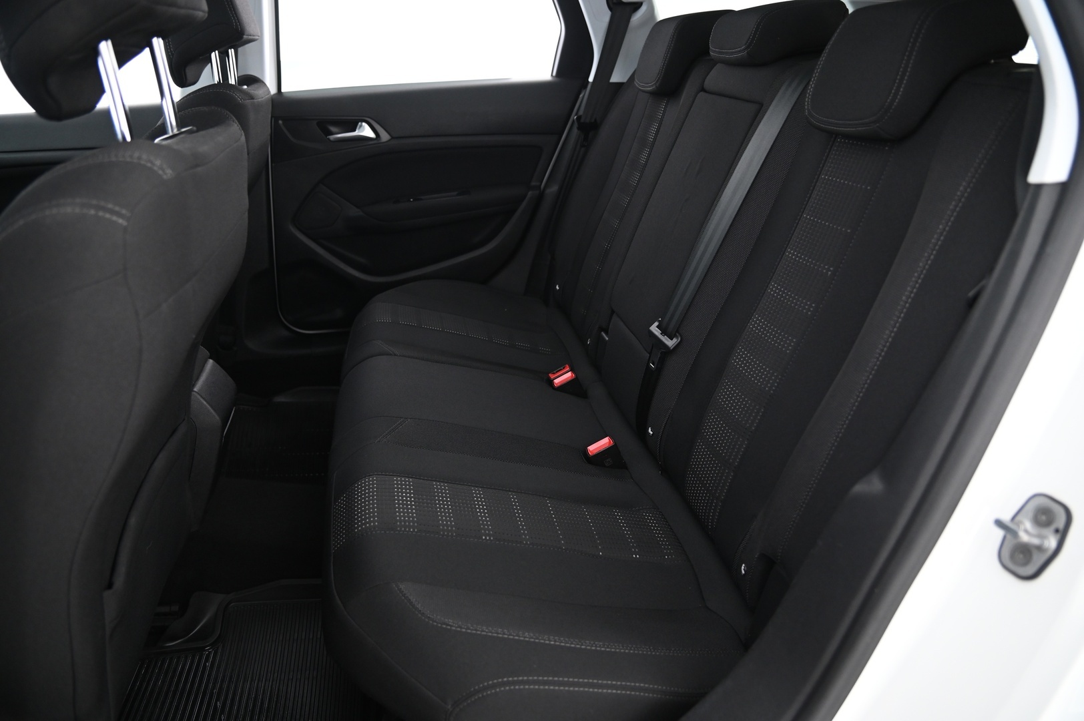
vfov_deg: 53.1
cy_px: 360
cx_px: 542
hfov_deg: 73.8
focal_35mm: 24
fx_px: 722
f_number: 4
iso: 2000
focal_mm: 24
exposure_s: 1/13
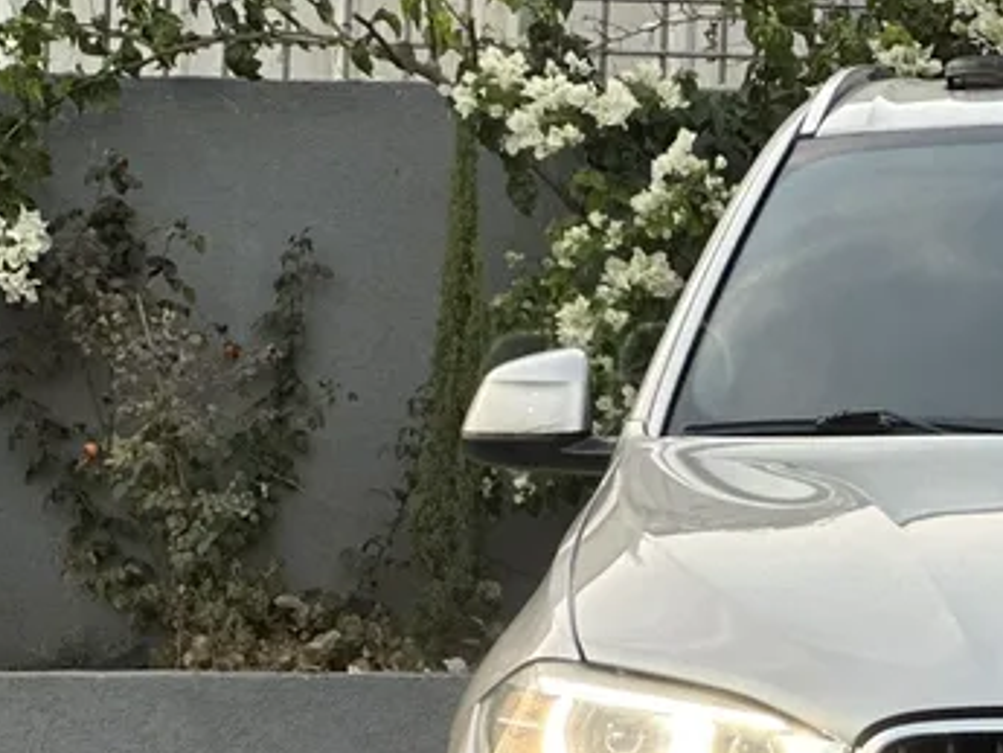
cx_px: 1189
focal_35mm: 214
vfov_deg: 6.9
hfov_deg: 9.1
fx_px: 6203
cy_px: 613
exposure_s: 1/76
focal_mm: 9
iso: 250
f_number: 2.8
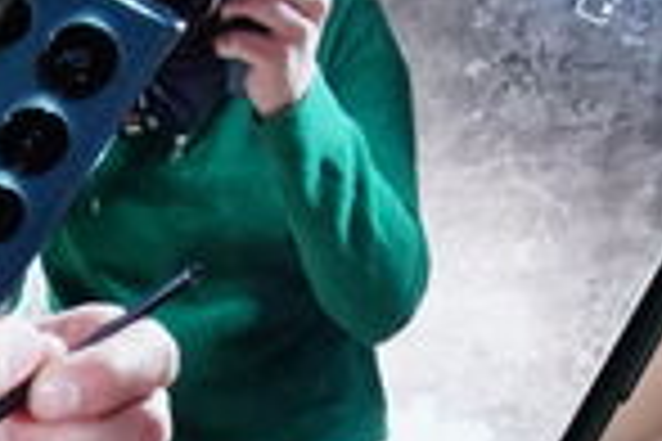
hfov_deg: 7.0
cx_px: 153
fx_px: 5369
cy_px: 299
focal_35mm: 292
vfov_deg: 4.7
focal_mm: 70
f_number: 7.1
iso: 6400
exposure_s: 1/125
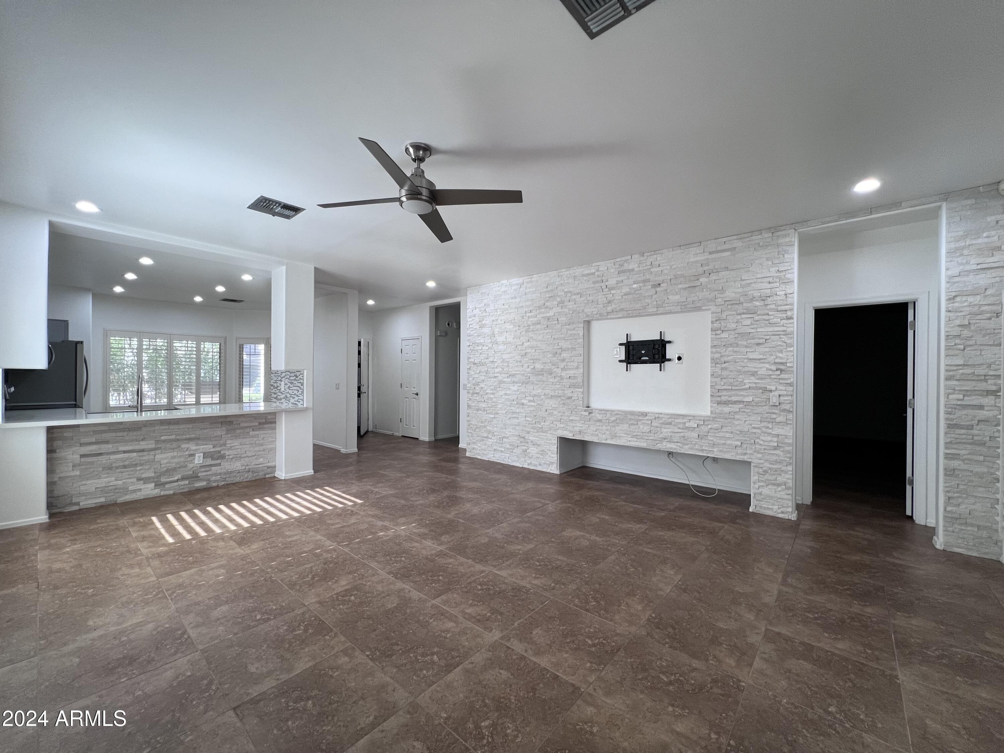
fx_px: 377
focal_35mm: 13
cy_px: 376
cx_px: 502
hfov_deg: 106.2
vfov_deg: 89.9
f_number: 1.8
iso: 160
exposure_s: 1/120
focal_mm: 1.57
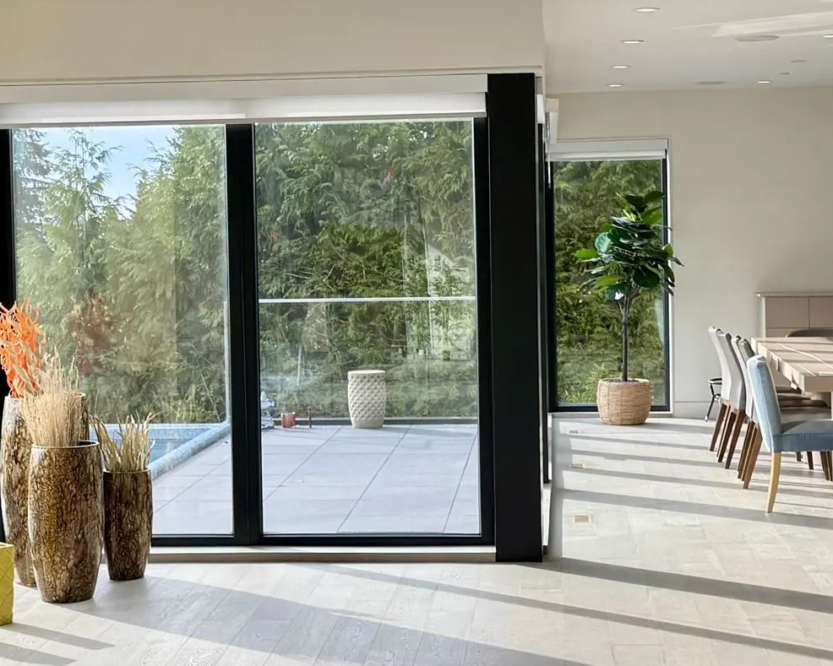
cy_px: 253
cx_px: 376
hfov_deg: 26.0
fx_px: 1800
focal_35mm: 73
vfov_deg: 20.9
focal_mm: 6.76
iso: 80
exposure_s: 1/730
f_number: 1.78
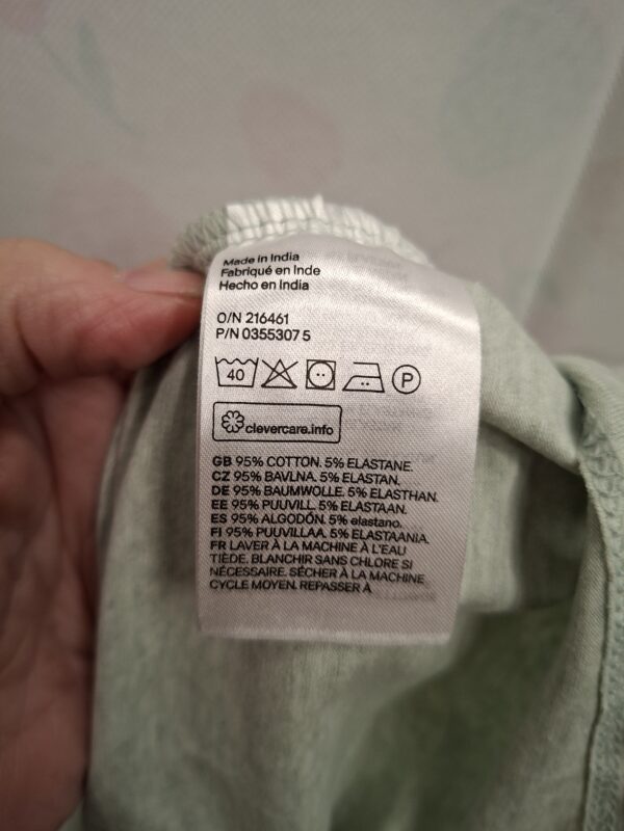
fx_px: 553
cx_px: 312
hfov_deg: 58.9
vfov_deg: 73.9
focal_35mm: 23
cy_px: 416
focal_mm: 5.54
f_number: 1.8
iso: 200
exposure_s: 1/50
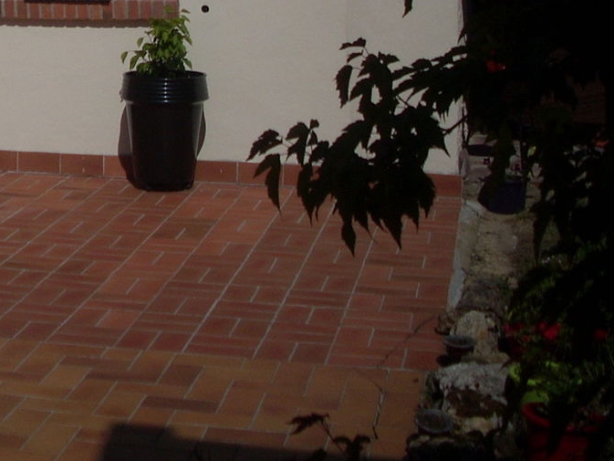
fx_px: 1561
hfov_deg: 21.3
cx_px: -42
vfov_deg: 16.2
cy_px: -82
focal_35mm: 88
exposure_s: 1/1915
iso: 64
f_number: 5.6
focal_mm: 6.2
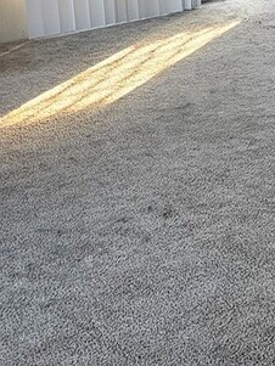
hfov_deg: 13.1
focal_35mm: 110
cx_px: 346
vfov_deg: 17.2
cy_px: -58
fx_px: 1164
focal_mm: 6.3
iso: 250
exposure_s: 1/172
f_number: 1.7
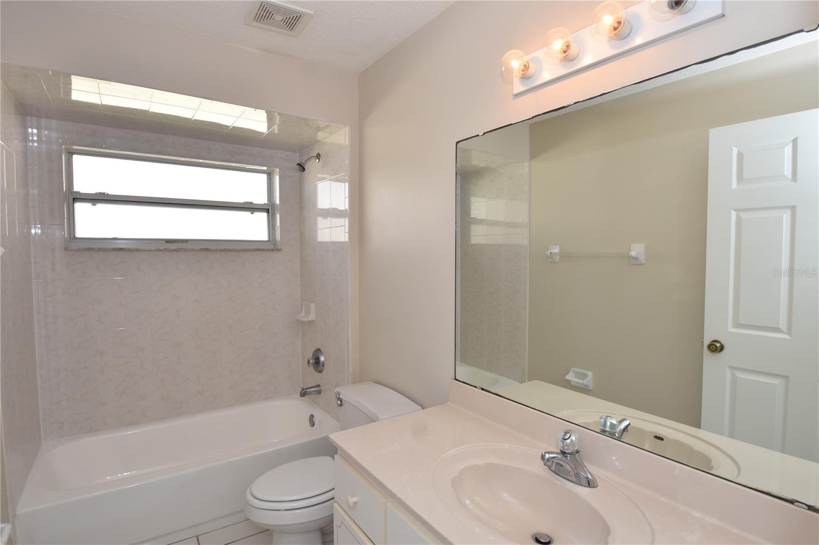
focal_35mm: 18
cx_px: 410
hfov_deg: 90.0
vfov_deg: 67.4
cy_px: 272
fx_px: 409
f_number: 5
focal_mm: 12
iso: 200
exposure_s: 1/100
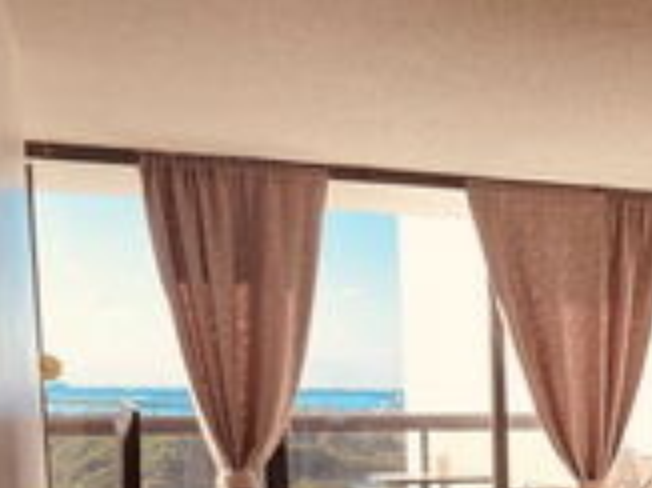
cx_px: 814
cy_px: 540
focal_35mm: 68
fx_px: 1280
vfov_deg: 20.5
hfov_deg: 25.2
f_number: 1.6
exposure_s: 1/252
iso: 32
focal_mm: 4.2
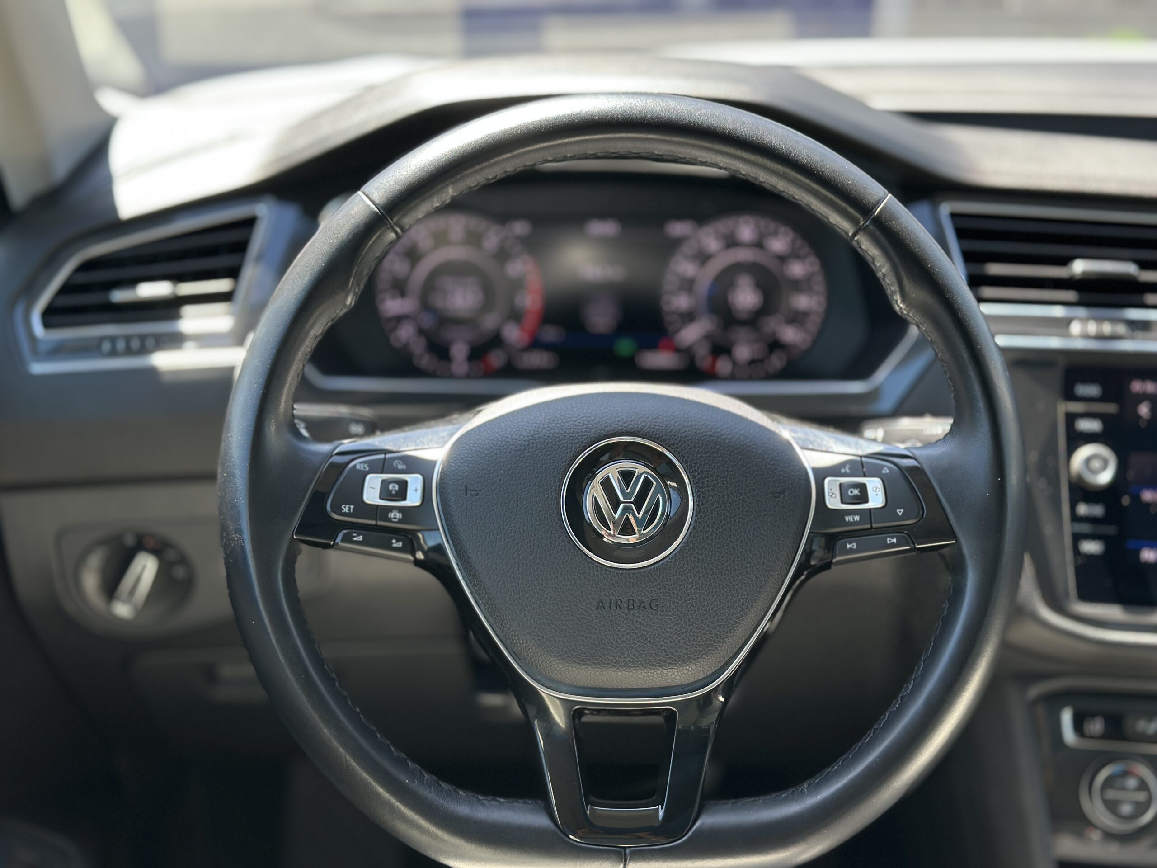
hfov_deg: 39.7
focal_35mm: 48
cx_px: 578
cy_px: 434
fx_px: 1604
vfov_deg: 30.3
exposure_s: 1/225
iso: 80
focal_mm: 6.86
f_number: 1.78
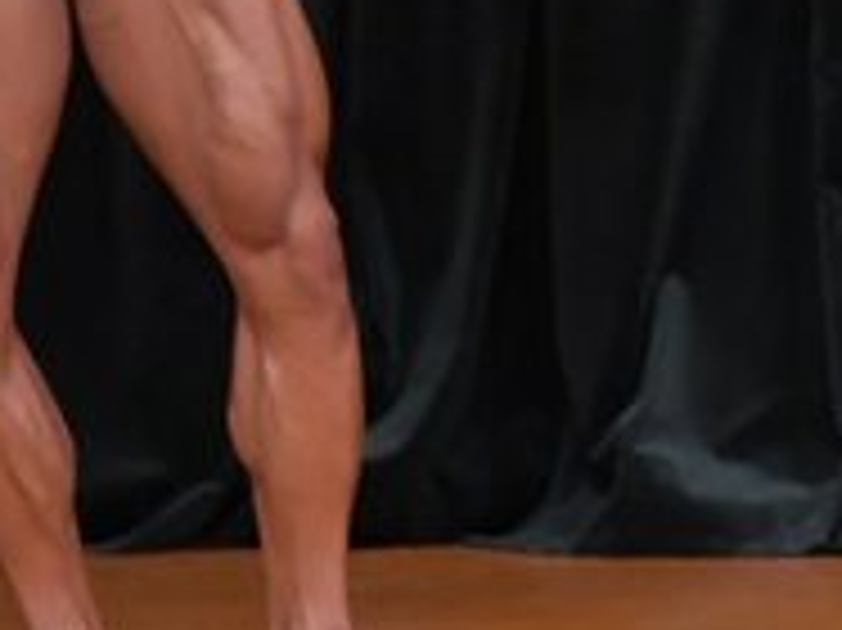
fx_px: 27614
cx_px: 1659
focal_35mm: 1136
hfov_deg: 1.7
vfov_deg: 1.3
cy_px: -270
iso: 5000
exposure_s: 1/400
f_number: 5.6
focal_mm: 190
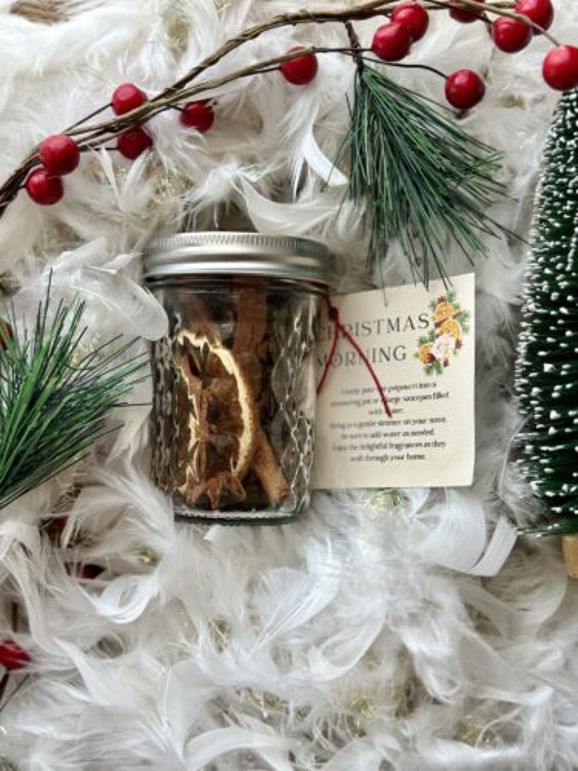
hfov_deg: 30.3
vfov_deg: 39.7
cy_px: 386
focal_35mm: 48
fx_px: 1069
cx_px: 289
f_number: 1.78
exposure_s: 1/121
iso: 125
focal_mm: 6.86
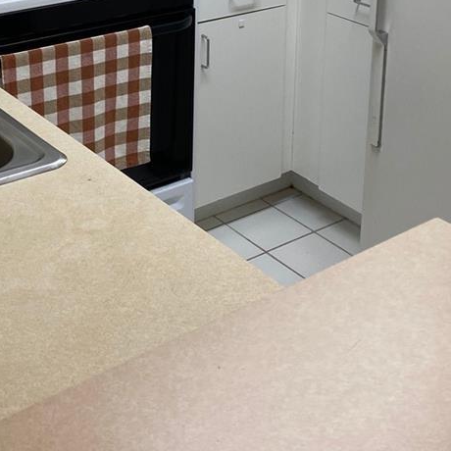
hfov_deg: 28.6
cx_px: 218
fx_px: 884
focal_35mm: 60
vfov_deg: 26.6
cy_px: -27
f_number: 1.8
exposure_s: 1/120
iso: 64
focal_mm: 4.25
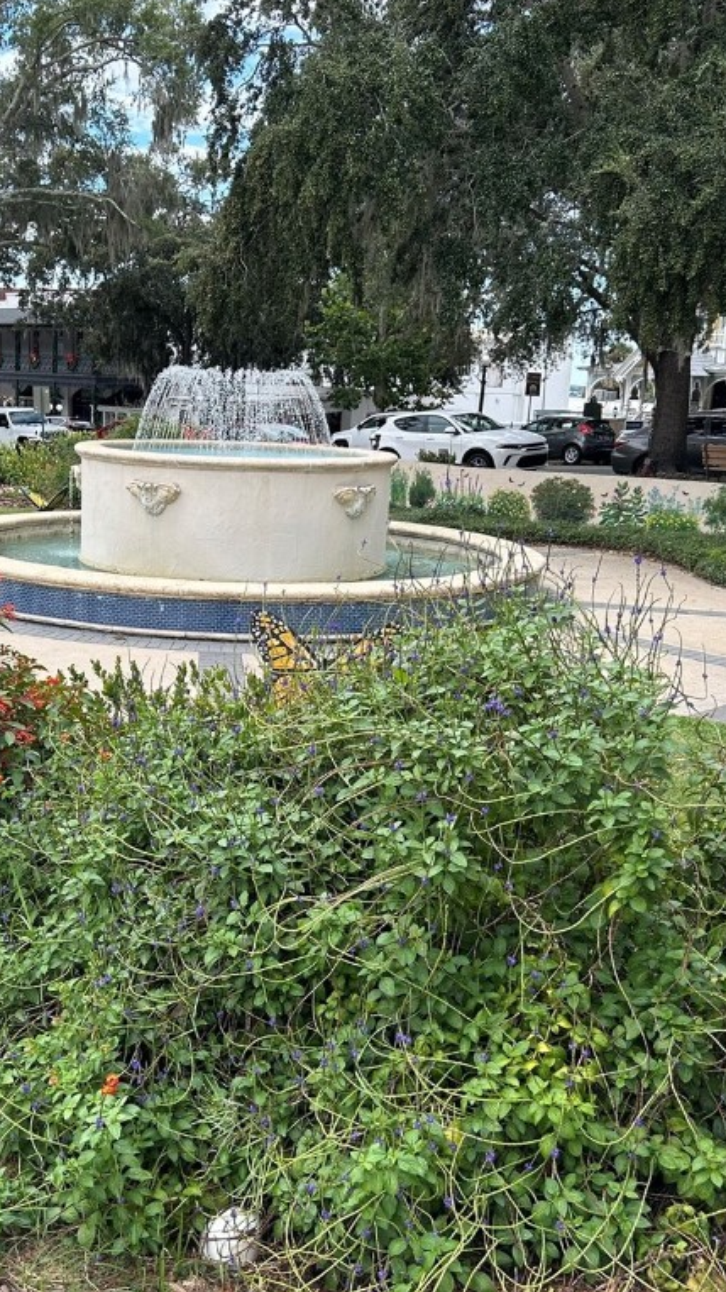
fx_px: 1301
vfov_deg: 52.8
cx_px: 234
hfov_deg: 30.9
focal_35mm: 38
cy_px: 645
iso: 50
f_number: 1.5
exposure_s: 1/894
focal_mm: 5.7
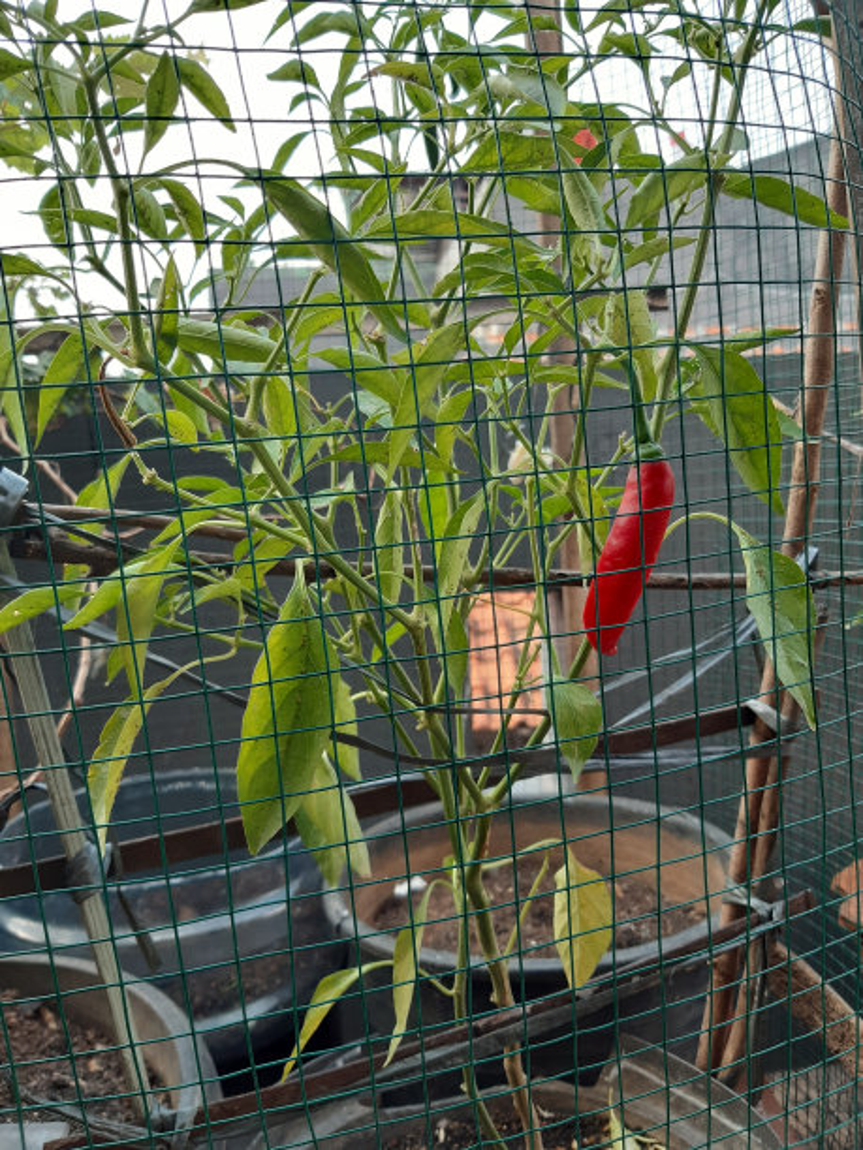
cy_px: 575
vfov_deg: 67.3
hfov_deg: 53.1
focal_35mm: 26
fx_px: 864
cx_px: 432
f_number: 1.7
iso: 40
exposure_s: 1/105
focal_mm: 3.92
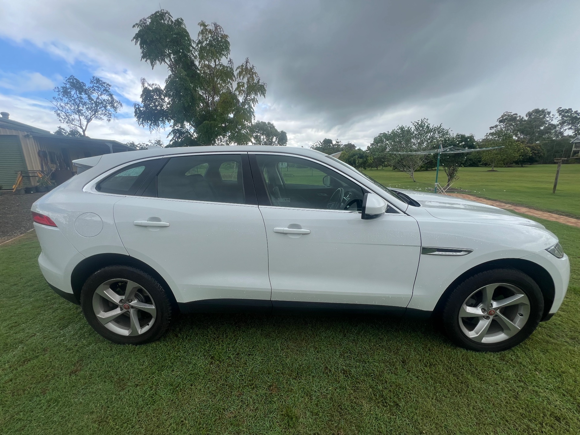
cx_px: 290
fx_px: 218
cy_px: 218
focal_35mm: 13
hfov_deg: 106.2
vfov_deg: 89.9
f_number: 1.8
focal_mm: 1.57
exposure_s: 1/501
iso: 32
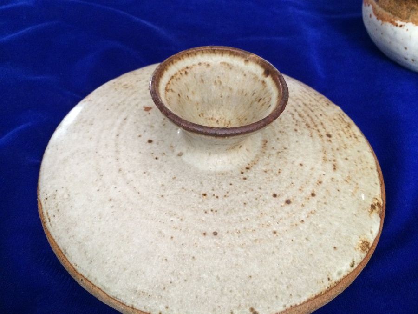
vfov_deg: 46.8
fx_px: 362
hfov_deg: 60.0
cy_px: 157
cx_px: 209
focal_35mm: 30
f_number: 2.2
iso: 320
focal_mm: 4.12
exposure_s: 1/30
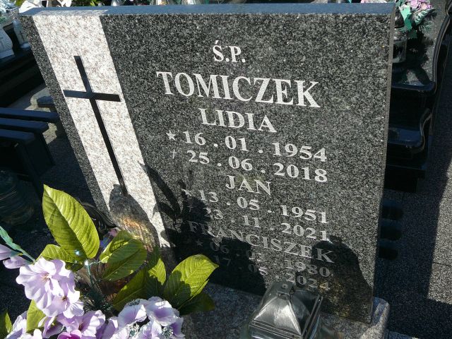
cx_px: 226
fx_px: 457
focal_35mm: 35
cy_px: 170
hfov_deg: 52.6
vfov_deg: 40.7
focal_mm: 5.2
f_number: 2.8
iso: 80
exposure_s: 1/1000
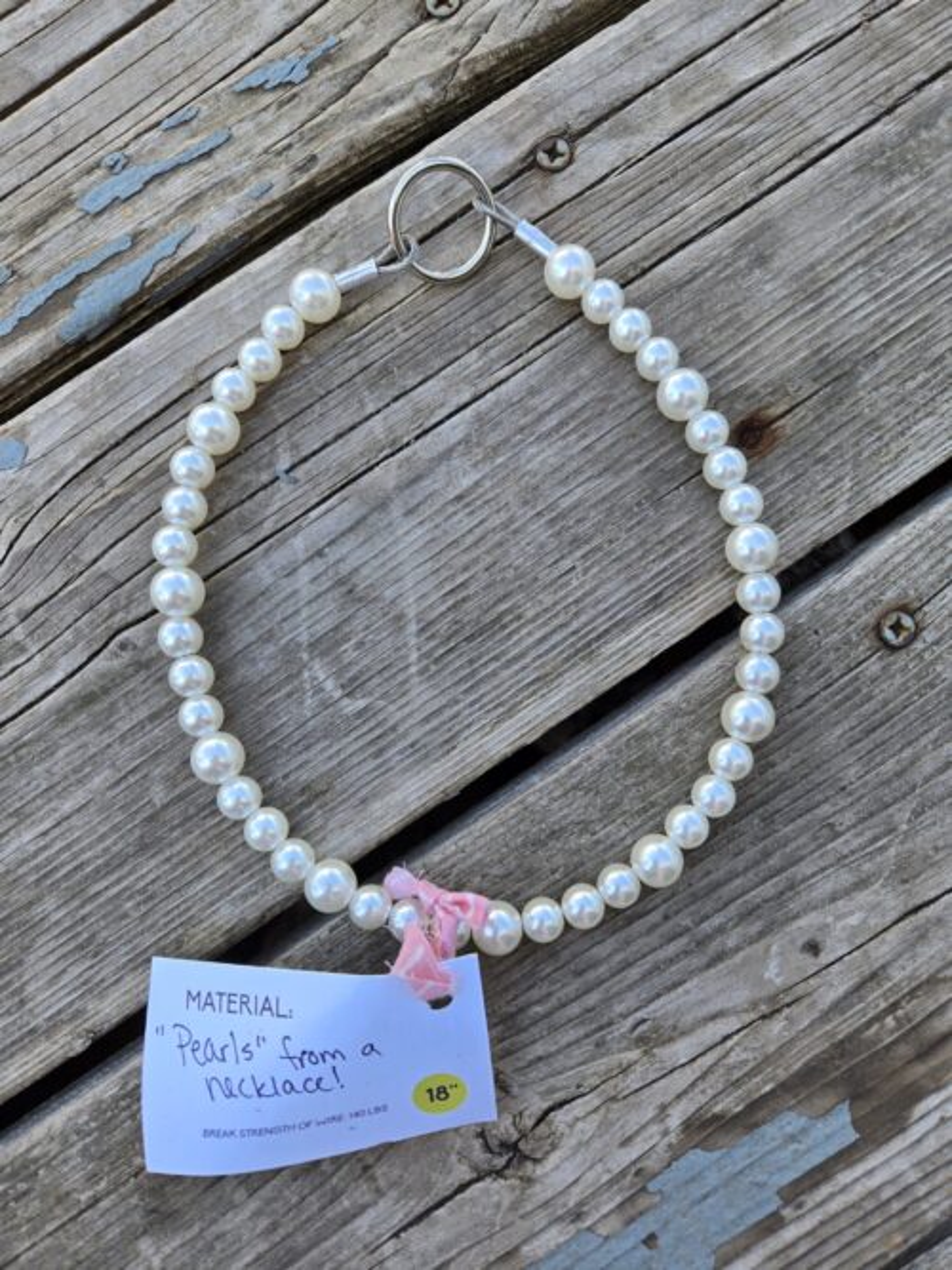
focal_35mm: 23
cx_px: 476
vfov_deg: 73.9
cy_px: 635
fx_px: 844
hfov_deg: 58.9
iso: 25
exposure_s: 1/180
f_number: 1.8
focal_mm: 5.4
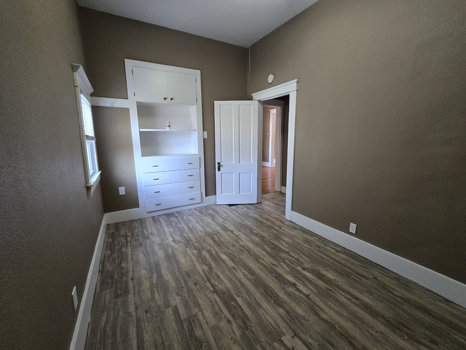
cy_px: 175
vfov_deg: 89.9
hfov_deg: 106.2
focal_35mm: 13
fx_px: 175
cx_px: 233
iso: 500
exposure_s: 1/60
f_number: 2.2
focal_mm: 2.2
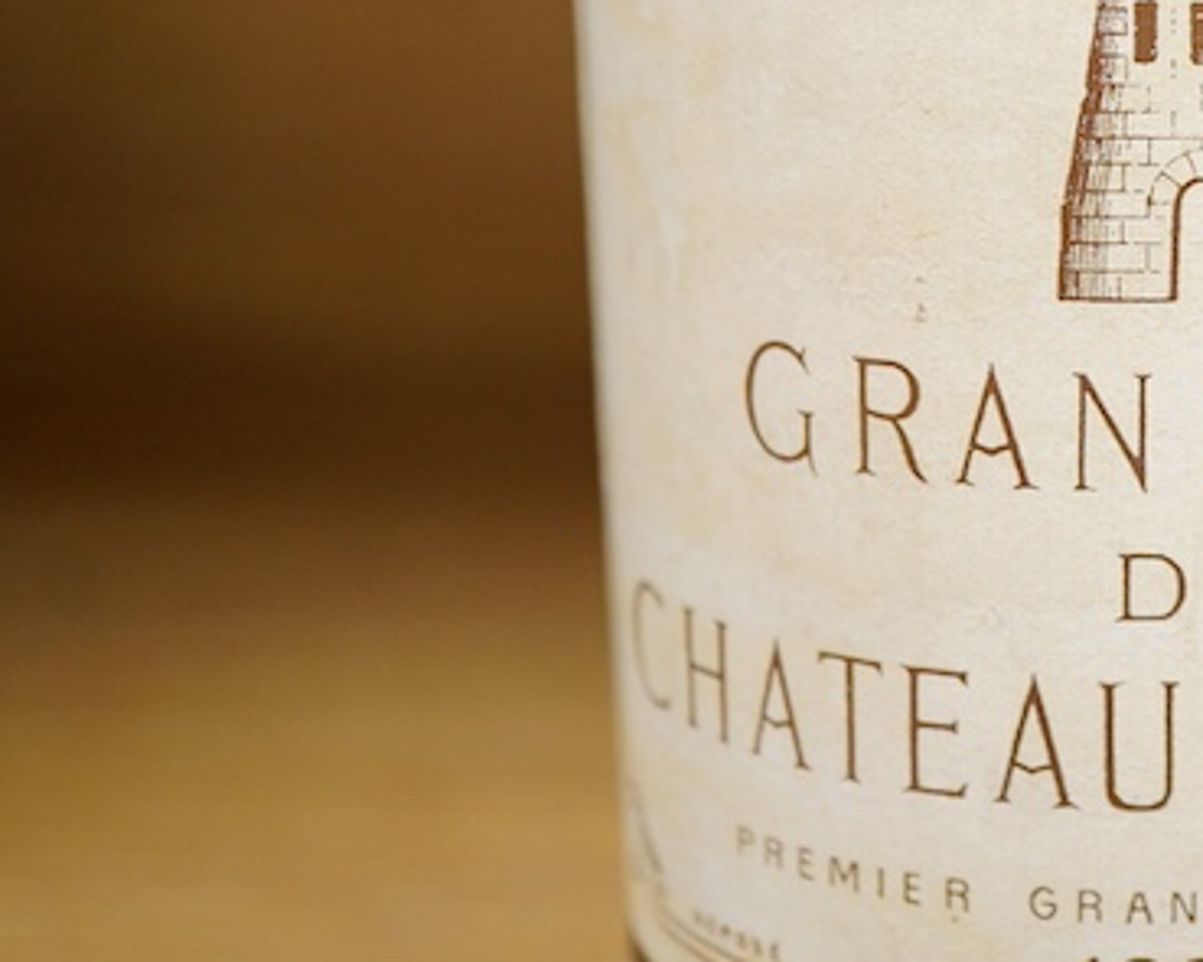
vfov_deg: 14.9
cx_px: 1187
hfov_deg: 18.2
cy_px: 277
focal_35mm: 103
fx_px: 3666
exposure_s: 1/125
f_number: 5.6
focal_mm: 30
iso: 1250
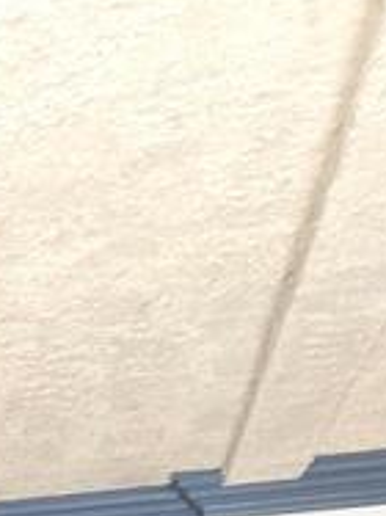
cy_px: 844
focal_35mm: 75
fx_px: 1116
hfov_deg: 12.7
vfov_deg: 20.7
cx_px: -642
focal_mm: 2.2
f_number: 2.2
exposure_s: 1/60
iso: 500
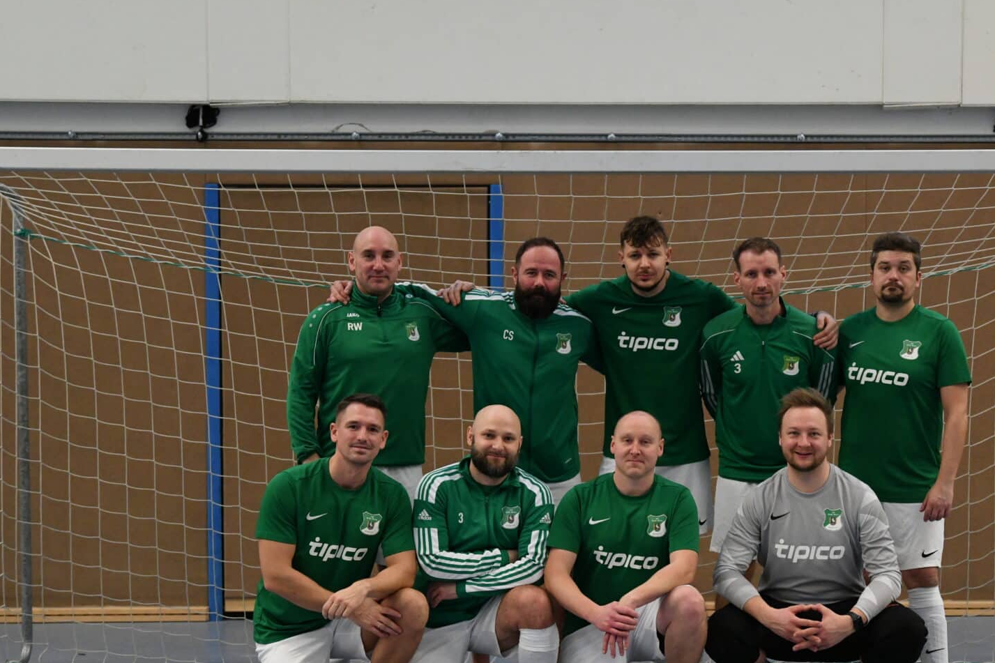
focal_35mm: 66
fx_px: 1824
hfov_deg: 30.4
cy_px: 437
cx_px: 612
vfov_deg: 20.5
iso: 5000
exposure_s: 1/800
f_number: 2.8
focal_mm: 46
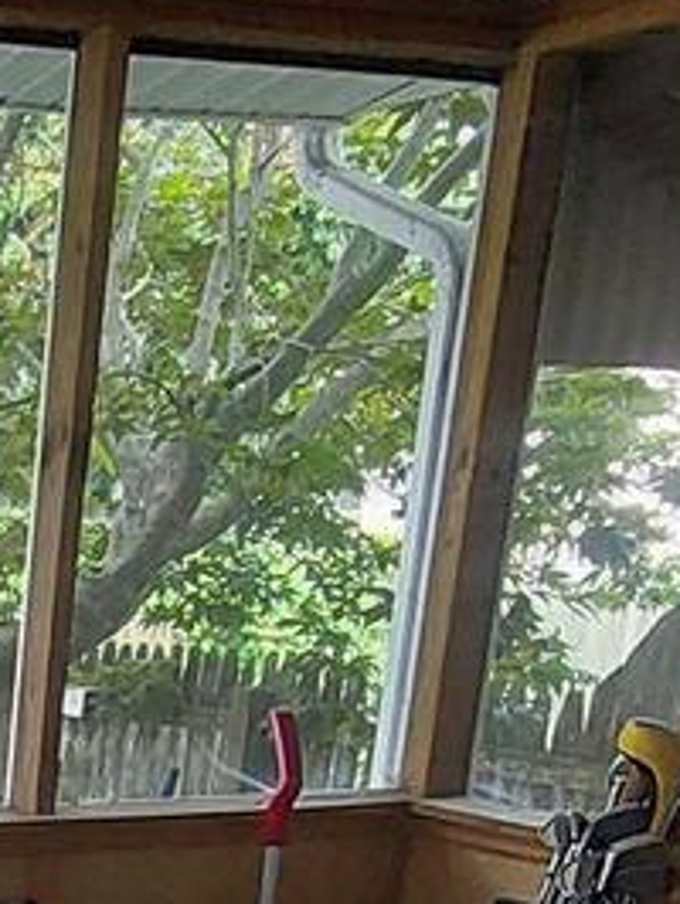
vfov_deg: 22.5
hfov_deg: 17.2
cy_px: 1257
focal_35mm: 75
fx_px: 1961
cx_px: -425
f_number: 2.2
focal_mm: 1.74
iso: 200
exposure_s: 1/60
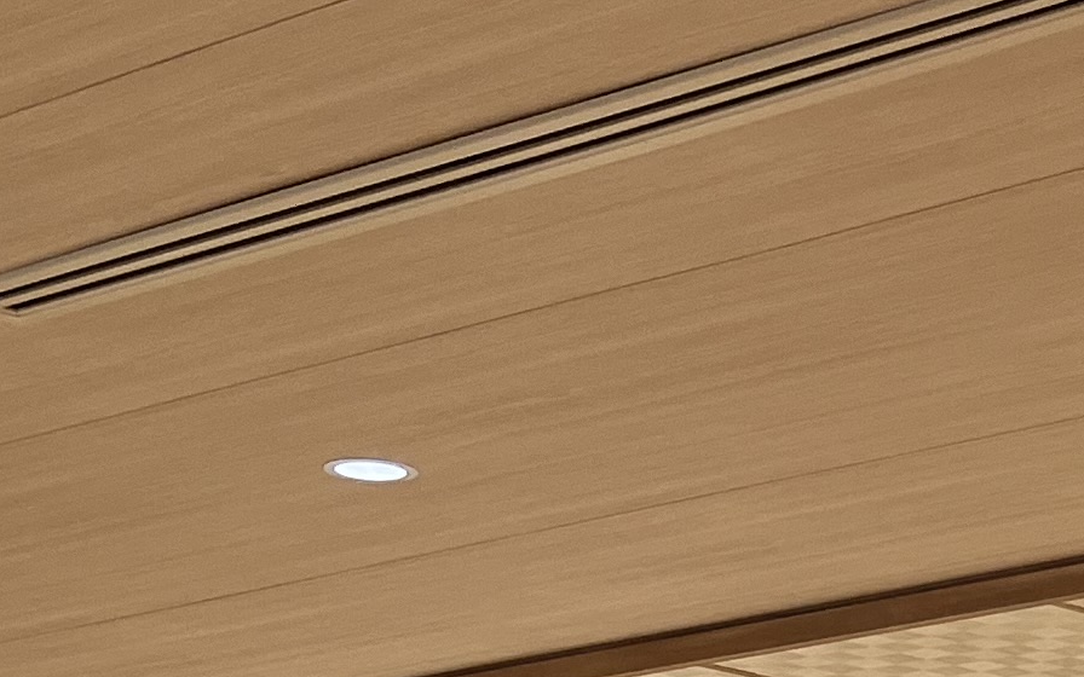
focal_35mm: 124
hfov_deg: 15.9
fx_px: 3663
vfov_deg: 9.3
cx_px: 1441
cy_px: 1702
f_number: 1.6
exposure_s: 1/100
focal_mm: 5.1
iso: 64
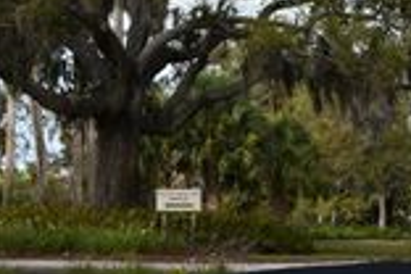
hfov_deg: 9.6
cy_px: 285
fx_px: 2432
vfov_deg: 6.4
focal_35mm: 213
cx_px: 332
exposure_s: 1/250
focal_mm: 26
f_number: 8
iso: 160
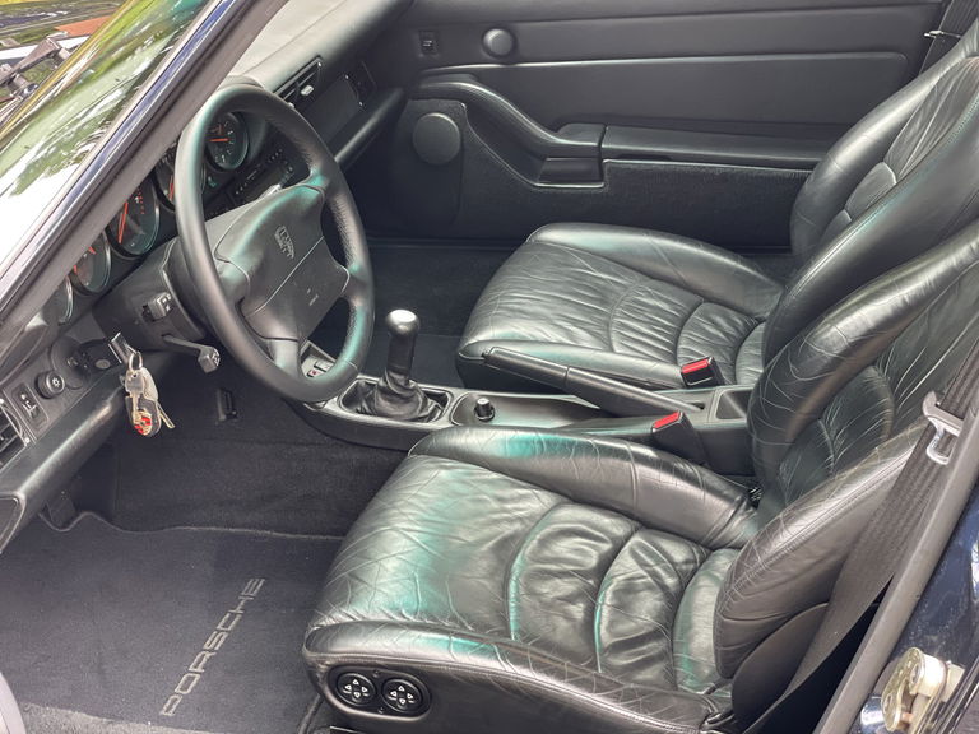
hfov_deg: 36.8
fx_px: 1471
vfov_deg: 28.0
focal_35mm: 52
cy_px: 367
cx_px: 490
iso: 125
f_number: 2
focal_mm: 6
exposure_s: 1/122
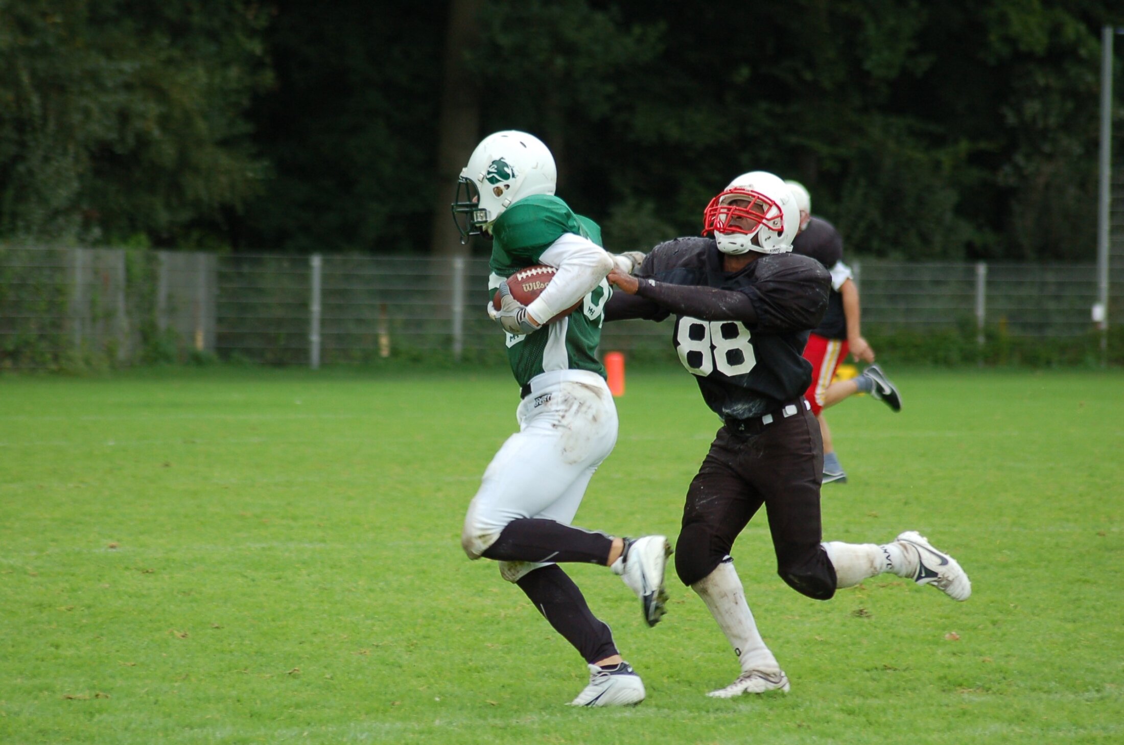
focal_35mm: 225
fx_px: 7012
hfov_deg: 9.2
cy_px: 372
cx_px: 562
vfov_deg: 6.1
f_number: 4.5
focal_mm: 150
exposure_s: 1/640
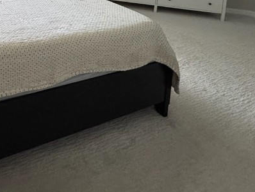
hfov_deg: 44.6
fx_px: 265
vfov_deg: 31.9
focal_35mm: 36
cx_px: 7
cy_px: -47
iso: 320
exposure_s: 1/63
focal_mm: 2.22
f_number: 2.2
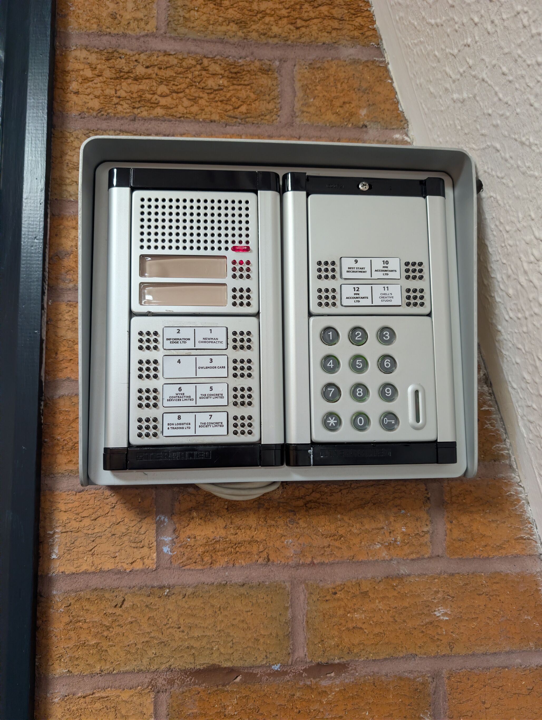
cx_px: 271
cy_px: 360
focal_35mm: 24
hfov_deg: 56.9
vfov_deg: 71.5
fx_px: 500
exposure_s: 1/103
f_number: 1.68
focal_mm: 6.9
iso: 508
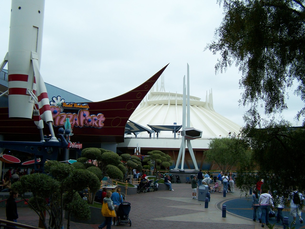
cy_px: 114
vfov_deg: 37.7
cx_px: 152
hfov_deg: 49.0
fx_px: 335
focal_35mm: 38
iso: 80
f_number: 2.8
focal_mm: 6.3
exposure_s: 1/640
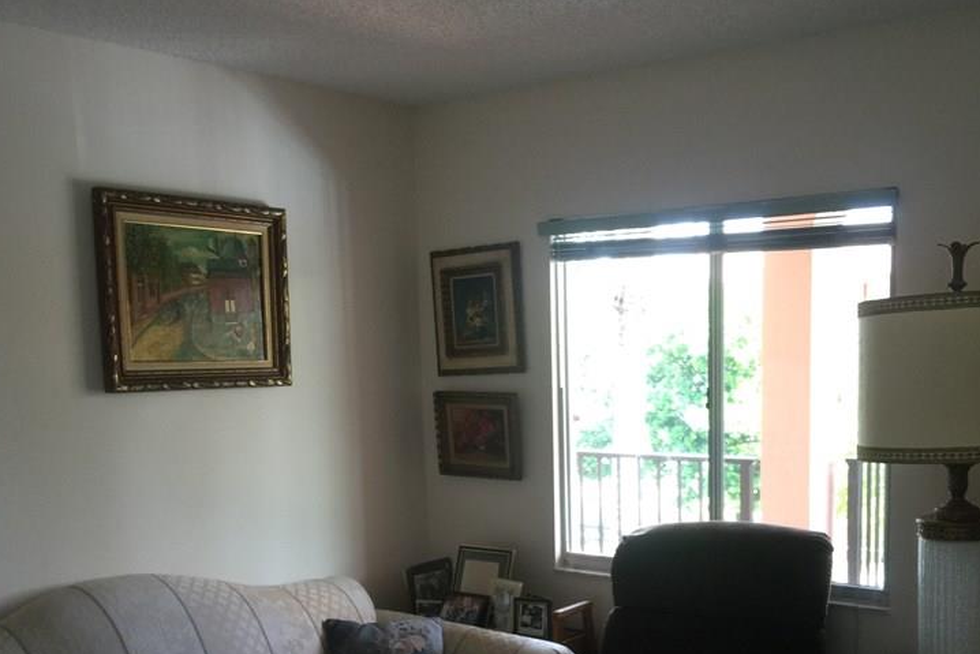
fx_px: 1171
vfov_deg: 30.6
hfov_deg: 45.4
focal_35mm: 43
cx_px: 531
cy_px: 497
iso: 40
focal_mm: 4.15
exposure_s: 1/30
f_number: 2.2
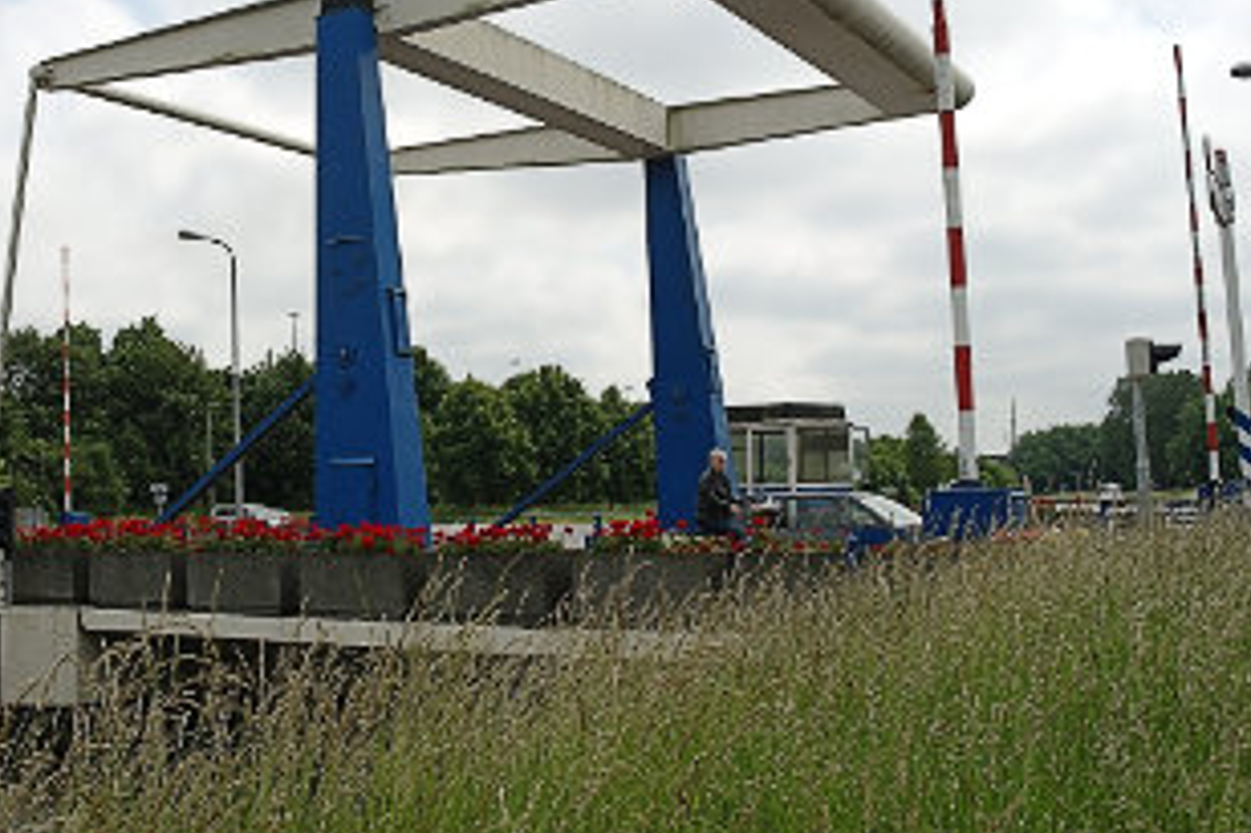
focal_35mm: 39
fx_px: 1354
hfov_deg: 48.3
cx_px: 368
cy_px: 358
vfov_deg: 34.1
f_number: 6.7
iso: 100
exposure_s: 1/320
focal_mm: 18
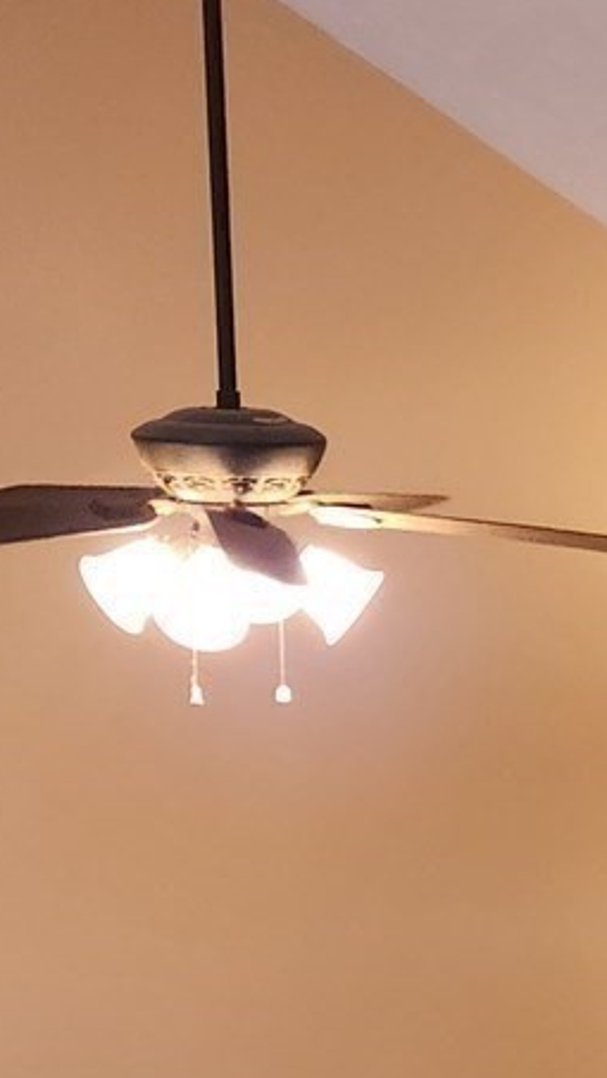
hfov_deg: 13.8
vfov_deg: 24.4
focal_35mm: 85
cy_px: 935
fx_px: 2431
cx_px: 726
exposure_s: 1/120
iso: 800
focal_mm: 5.4
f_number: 1.8
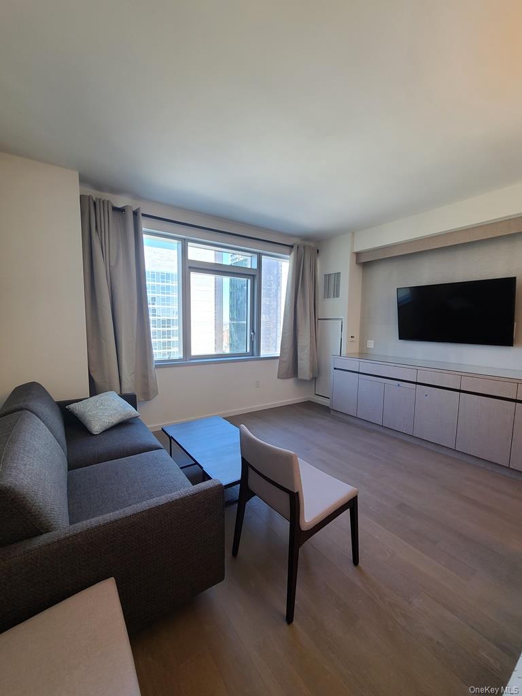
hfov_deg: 89.9
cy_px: 348
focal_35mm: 13
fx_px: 261
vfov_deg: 106.2
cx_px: 261
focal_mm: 2.2
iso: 80
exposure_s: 1/59
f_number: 2.2
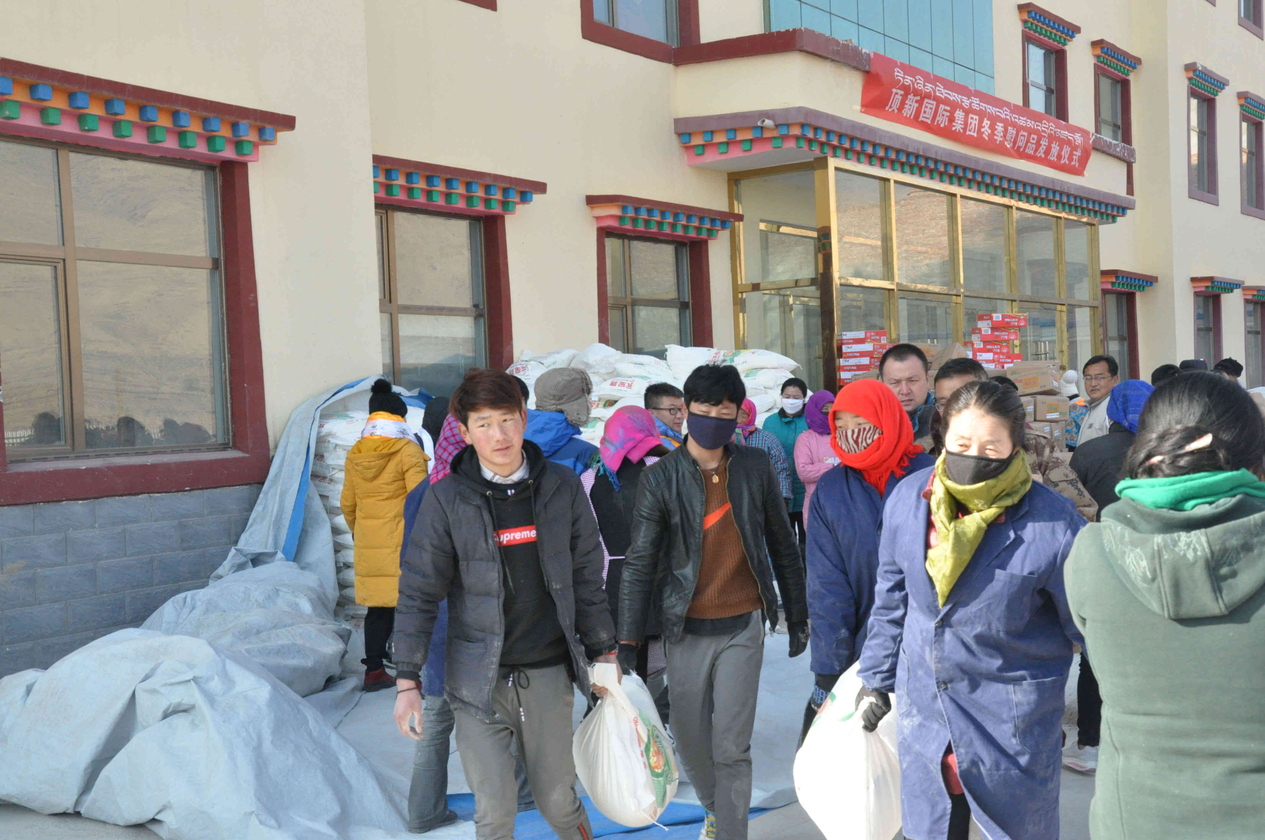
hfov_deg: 43.7
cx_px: 632
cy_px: 420
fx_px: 1579
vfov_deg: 29.8
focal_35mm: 45
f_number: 11
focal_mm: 30
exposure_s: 1/500
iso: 1600
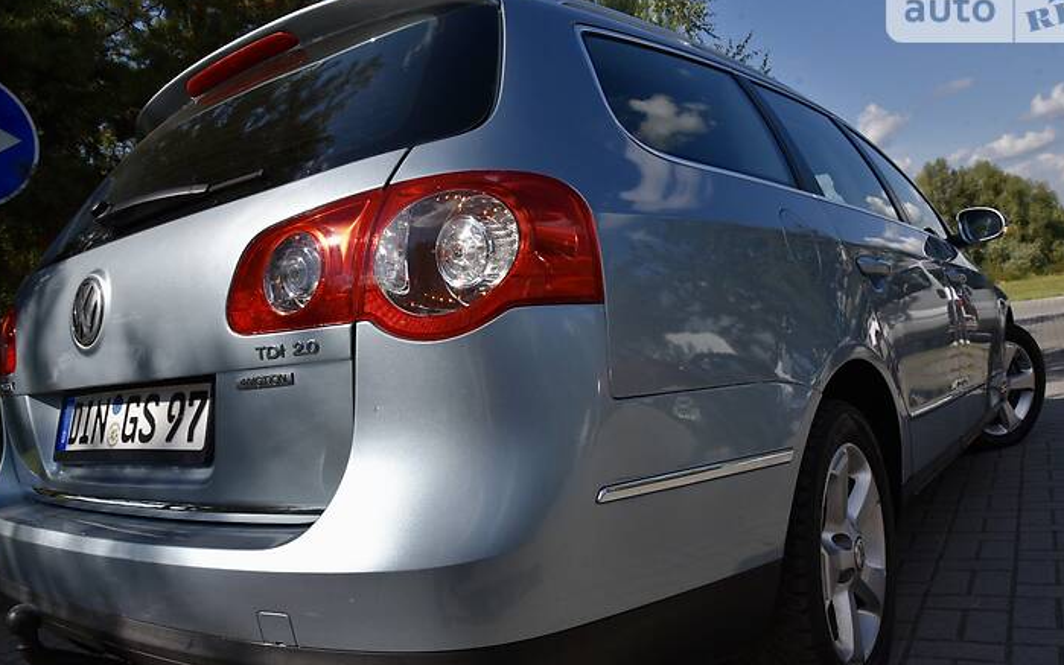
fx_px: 812
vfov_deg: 44.5
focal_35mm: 28
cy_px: 364
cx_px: 519
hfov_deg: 66.5
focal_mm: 24
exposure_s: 1/500
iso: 200
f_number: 11
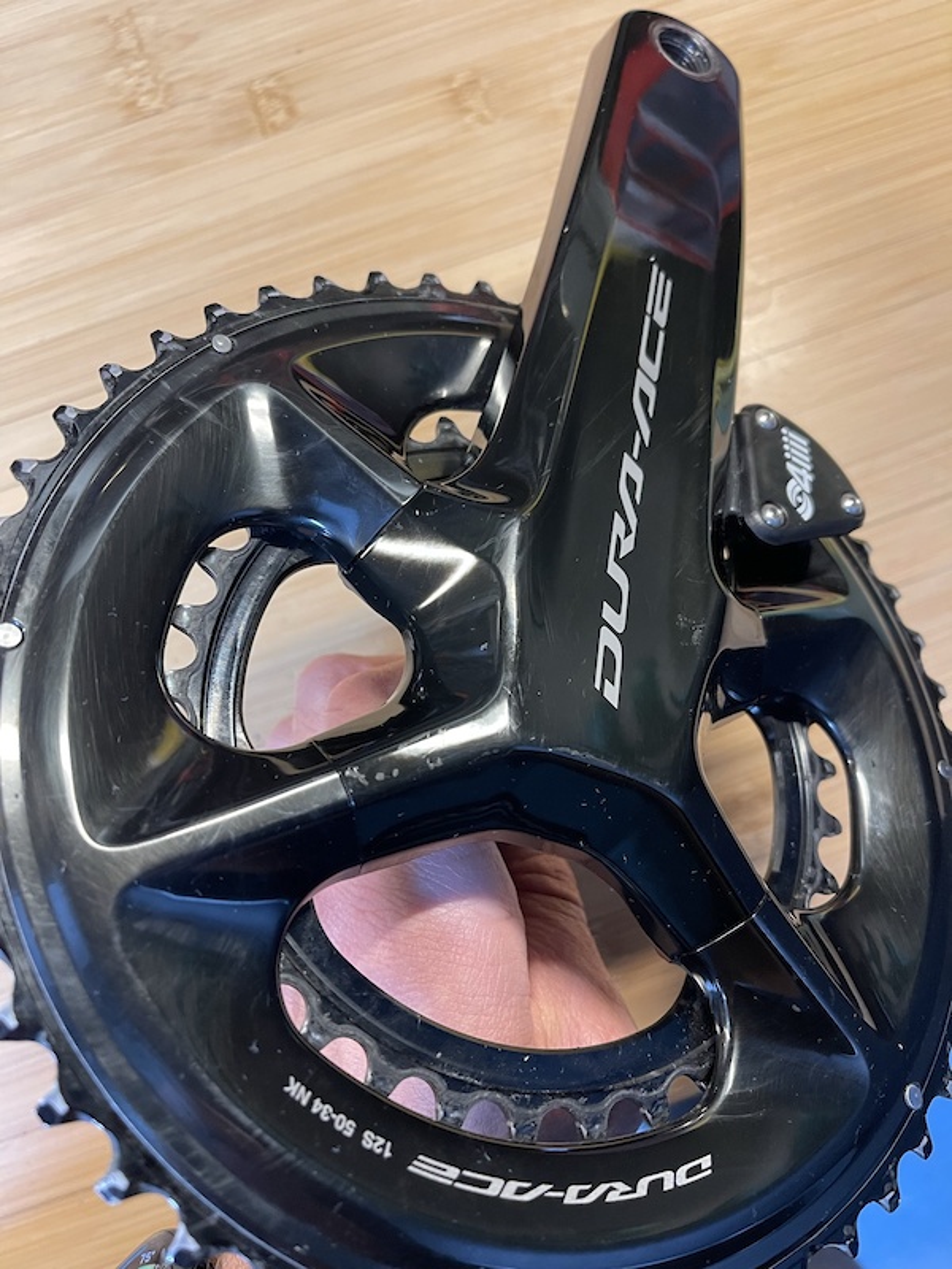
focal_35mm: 26
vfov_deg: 67.3
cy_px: 634
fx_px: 953
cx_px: 476
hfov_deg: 53.1
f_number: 1.6
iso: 250
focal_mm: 5.1
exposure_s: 1/60
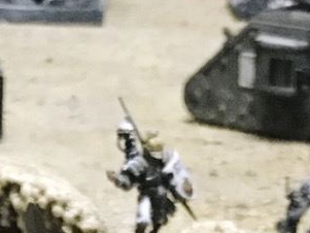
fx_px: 1765
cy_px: 765
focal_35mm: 197
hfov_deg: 10.0
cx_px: 185
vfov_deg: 6.7
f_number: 2.2
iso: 160
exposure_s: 1/30
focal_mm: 4.15
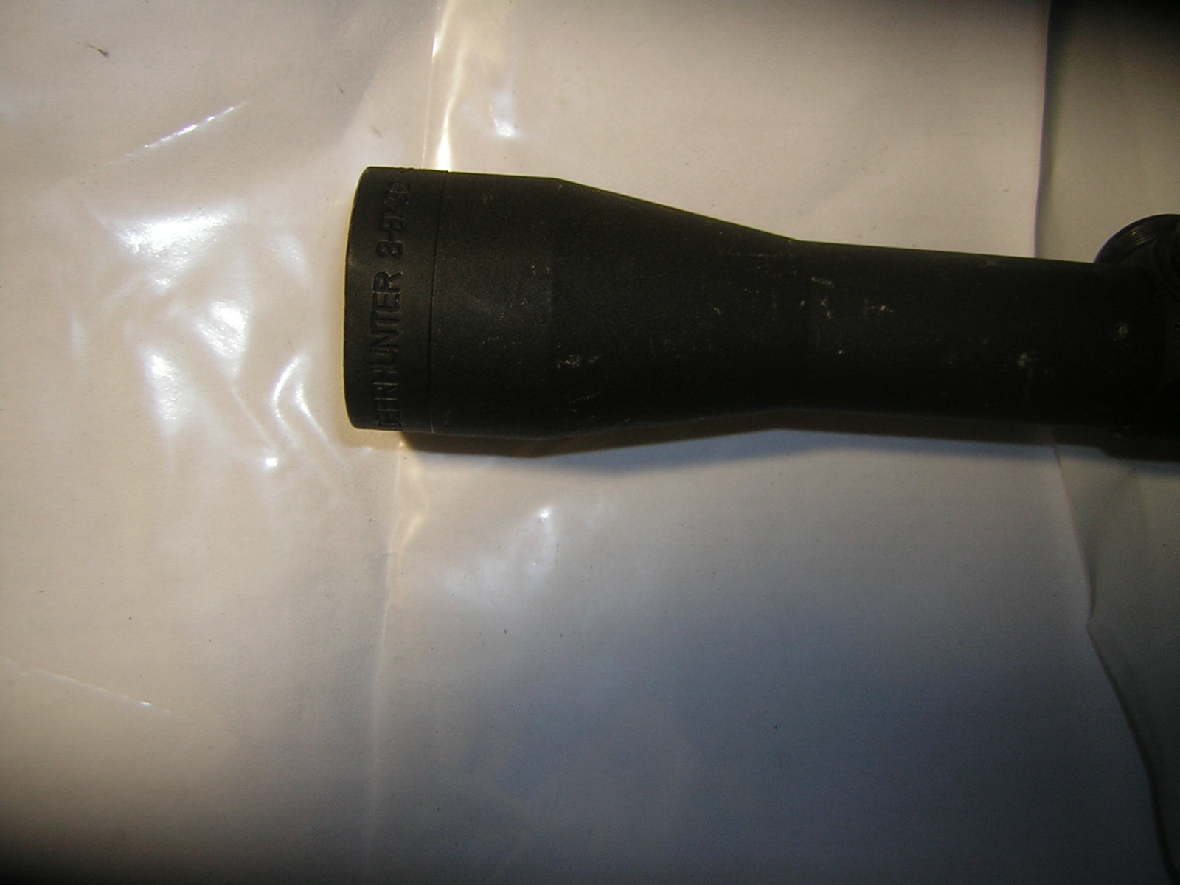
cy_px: 442
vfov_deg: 39.7
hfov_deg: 51.4
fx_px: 1227
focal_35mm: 36
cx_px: 590
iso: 50
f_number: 2.6
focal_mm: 4.7
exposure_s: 1/30
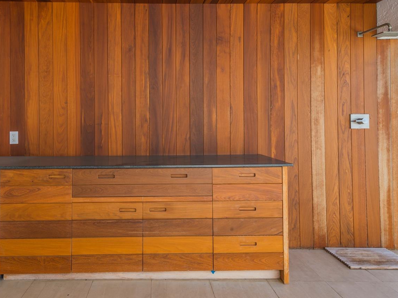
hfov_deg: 64.7
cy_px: 122
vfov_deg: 51.1
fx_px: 310
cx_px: 159
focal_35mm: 27
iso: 50
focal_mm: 20
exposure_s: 1/30
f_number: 11
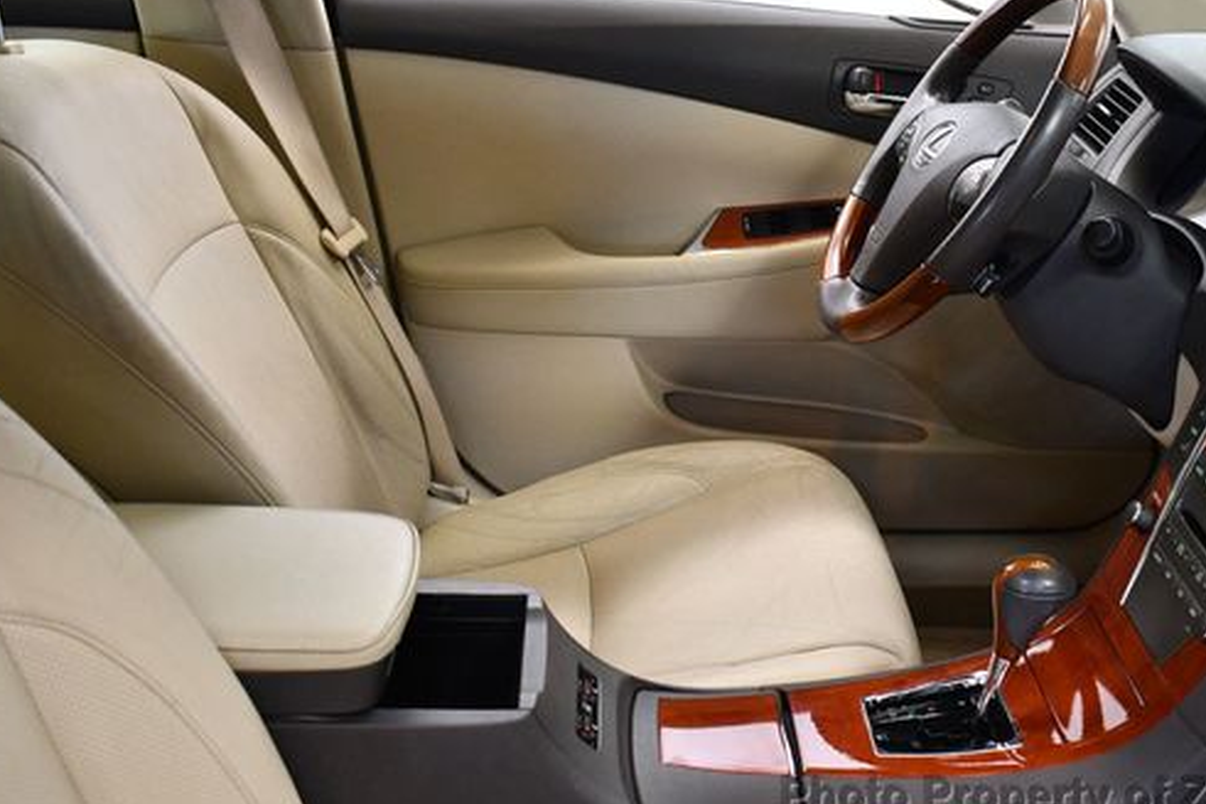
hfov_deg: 41.6
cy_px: 317
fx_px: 1574
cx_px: 752
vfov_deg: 28.6
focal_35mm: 47
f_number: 3.5
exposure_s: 1/125
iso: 1400
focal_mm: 18
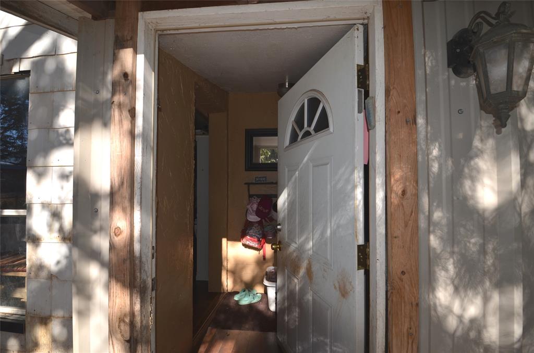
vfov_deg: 77.1
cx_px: 267
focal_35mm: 15
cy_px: 176
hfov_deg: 100.5
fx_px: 222
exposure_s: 1/250
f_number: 6.3
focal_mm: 10
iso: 100
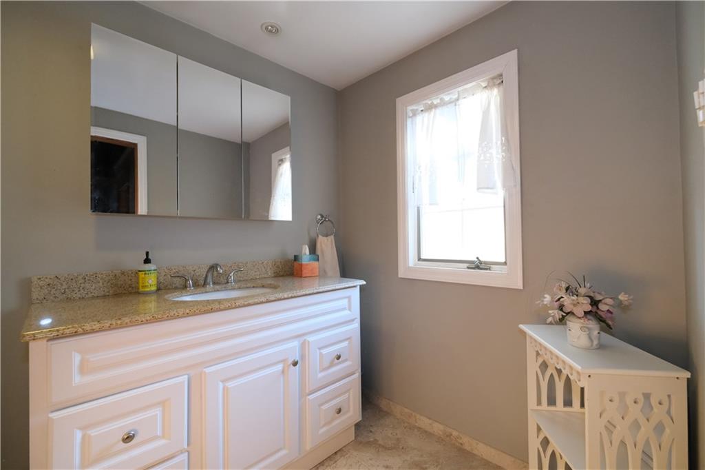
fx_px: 294
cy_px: 235
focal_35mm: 15
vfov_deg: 77.3
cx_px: 352
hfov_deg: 100.4
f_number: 4
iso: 3200
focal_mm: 10
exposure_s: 1/100
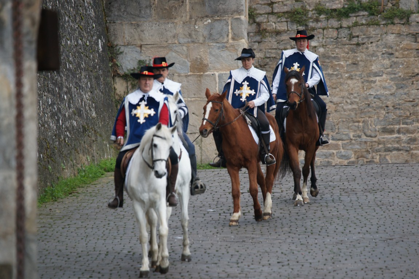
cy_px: 140
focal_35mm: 400
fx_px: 4655
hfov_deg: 5.2
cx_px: 210
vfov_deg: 3.4
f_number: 5.6
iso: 250
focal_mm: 400
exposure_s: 1/125
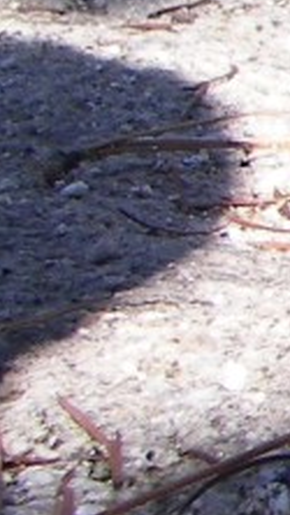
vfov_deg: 8.4
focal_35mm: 254
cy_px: -121
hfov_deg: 4.3
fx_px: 3470
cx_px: 1260
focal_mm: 6
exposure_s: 1/400
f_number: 2.8
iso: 64
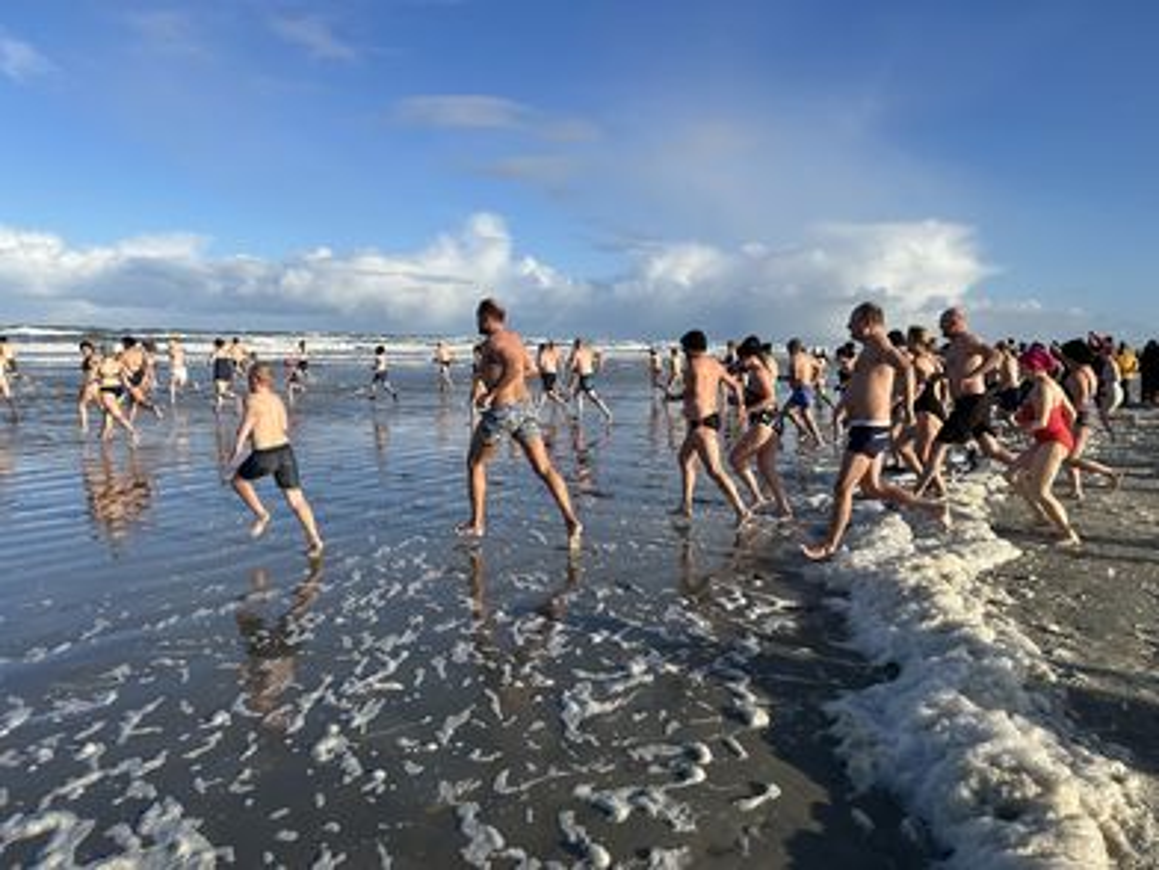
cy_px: 435
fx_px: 871
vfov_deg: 53.1
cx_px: 580
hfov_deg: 67.3
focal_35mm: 26
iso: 50
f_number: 1.5
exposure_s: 1/4115
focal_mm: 5.7
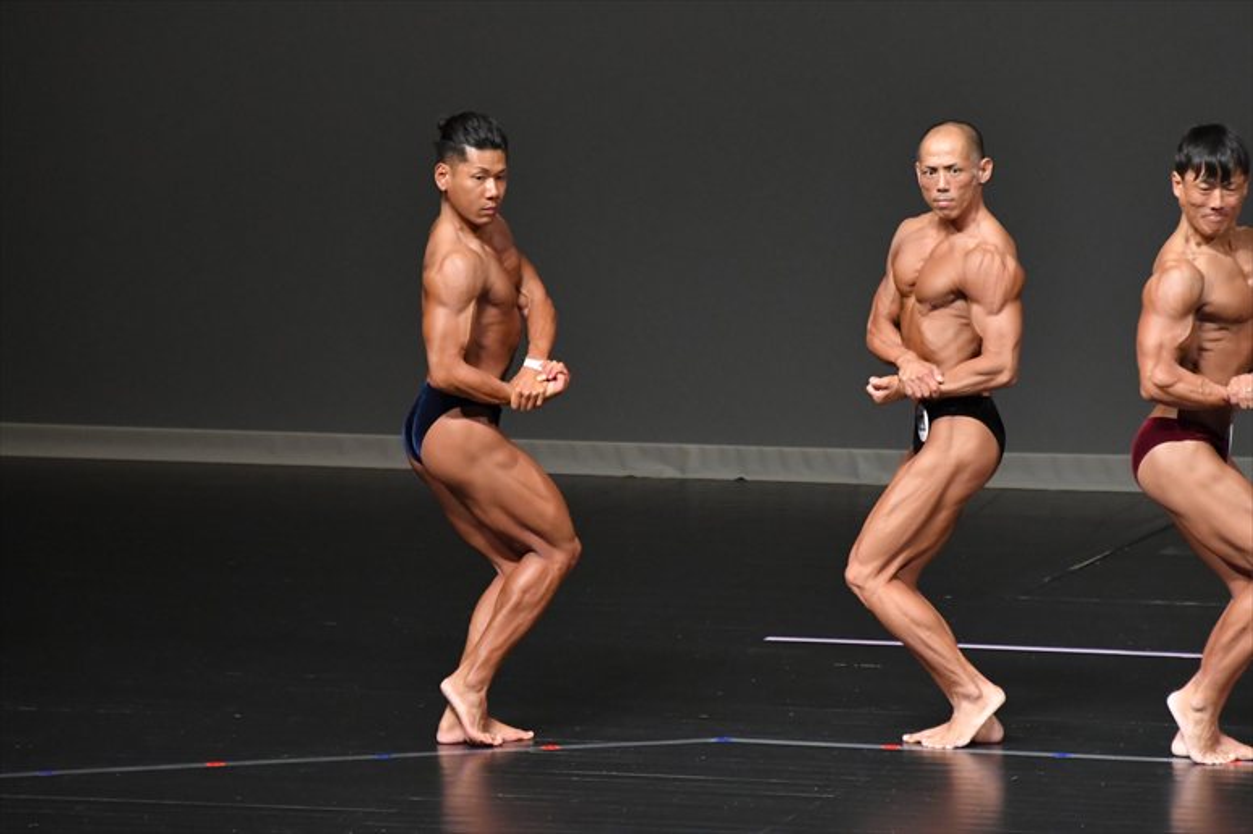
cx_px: 626
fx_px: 12002
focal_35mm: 345
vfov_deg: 4.0
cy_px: 417
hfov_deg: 6.0
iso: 5000
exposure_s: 1/400
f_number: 5.6
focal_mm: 230
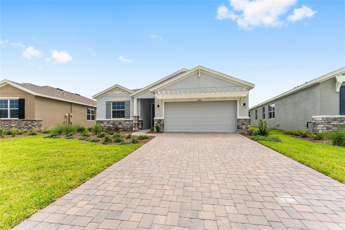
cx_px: 172
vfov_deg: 81.2
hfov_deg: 104.3
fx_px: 134
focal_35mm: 14
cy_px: 115
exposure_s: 1/800
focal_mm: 14
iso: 500
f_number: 7.1
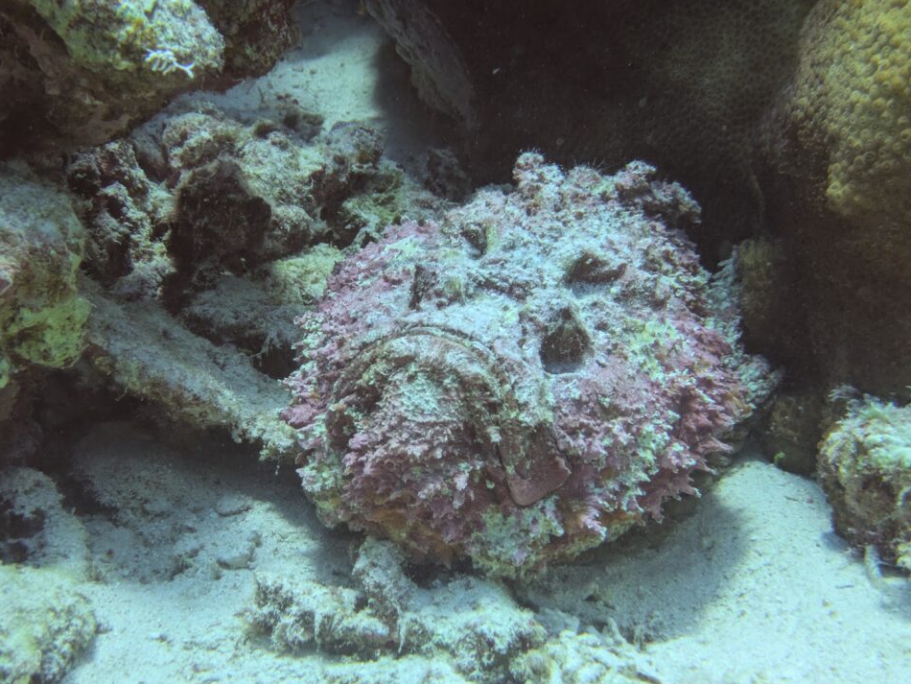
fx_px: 1448
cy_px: 366
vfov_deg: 26.6
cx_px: 426
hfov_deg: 34.9
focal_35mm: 55
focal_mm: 5.43
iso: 57
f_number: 1.89
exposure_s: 1/100
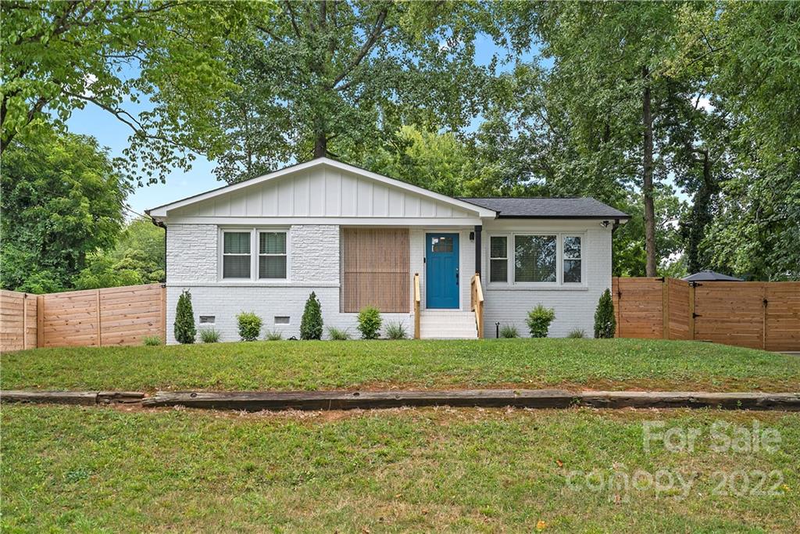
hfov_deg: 54.4
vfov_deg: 37.9
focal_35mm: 35
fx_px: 778
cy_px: 267
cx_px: 400
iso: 200
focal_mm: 35
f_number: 8
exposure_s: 1/60
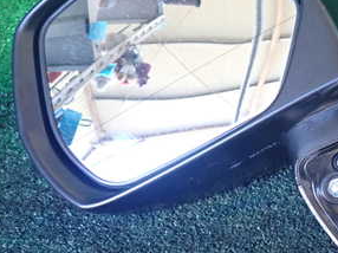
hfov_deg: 29.1
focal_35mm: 63
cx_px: 323
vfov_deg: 23.3
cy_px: 122
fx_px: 615
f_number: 2.3
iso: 250
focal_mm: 5.4
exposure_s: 1/30
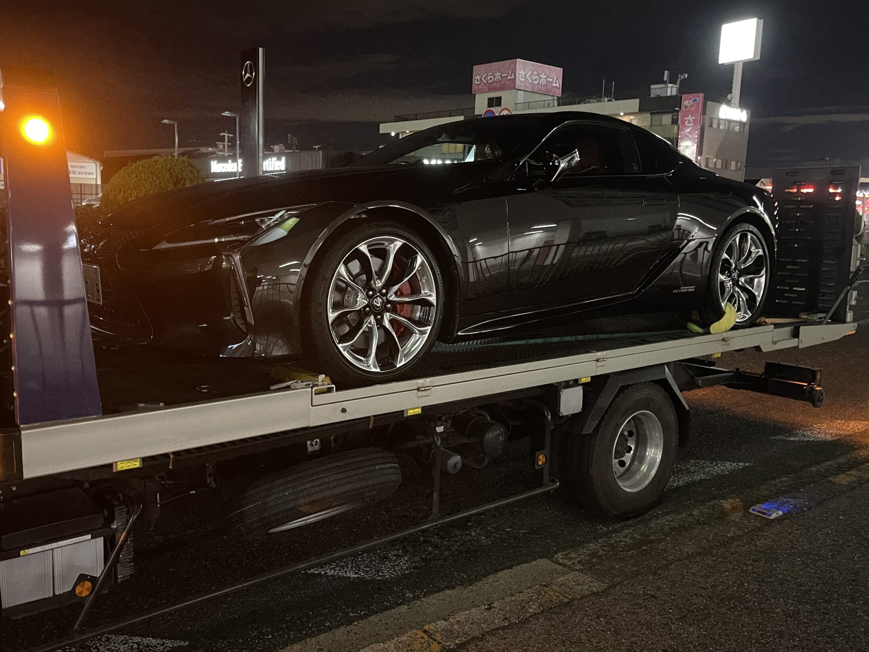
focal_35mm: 25
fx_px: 628
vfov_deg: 54.9
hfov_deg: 69.4
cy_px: 326
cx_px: 434
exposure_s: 1/17
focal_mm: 5.1
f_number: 1.6
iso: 1250
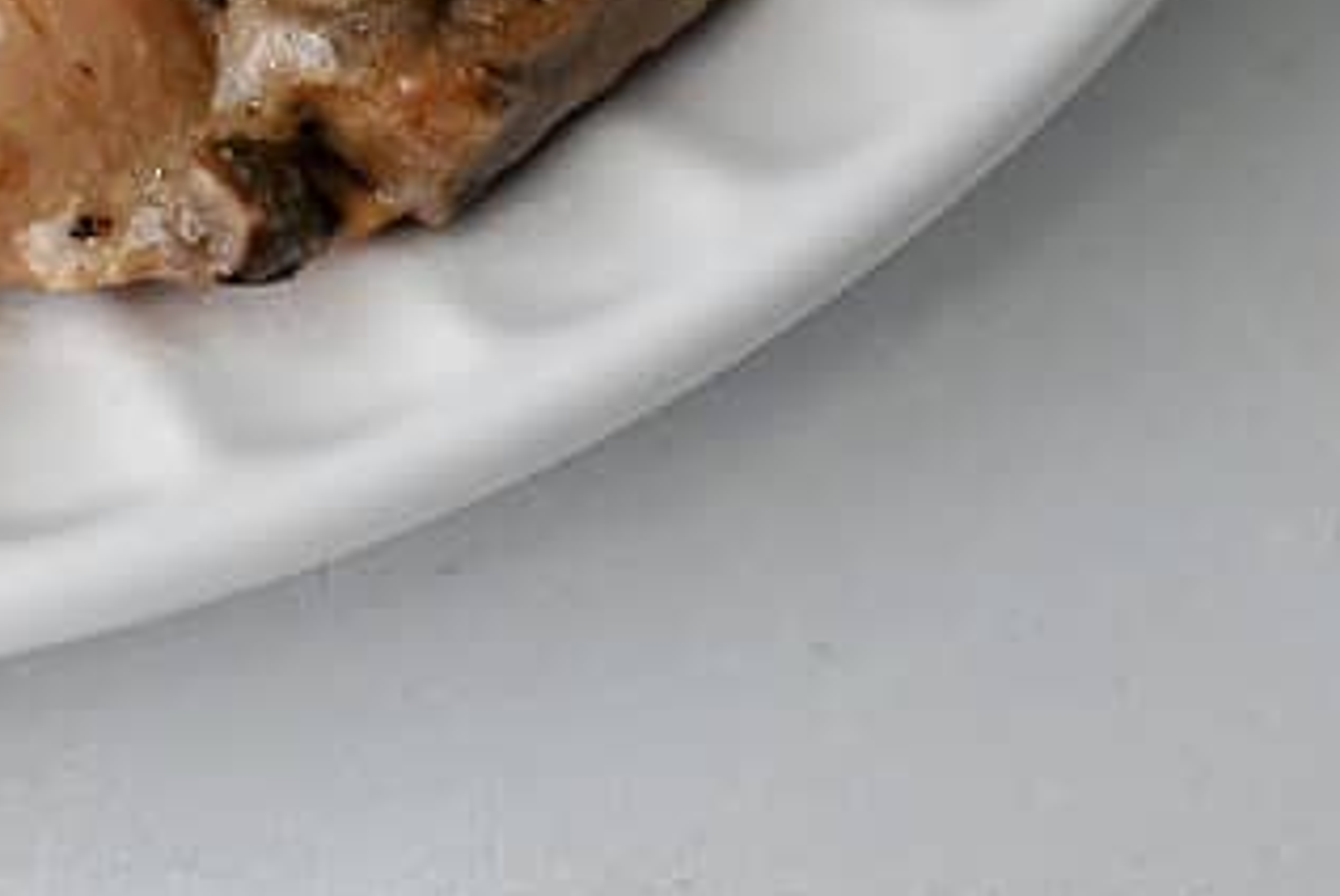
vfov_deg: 3.5
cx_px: -207
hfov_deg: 5.2
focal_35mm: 397
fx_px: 14790
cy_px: -505
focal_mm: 105
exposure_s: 1/250
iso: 280
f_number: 4
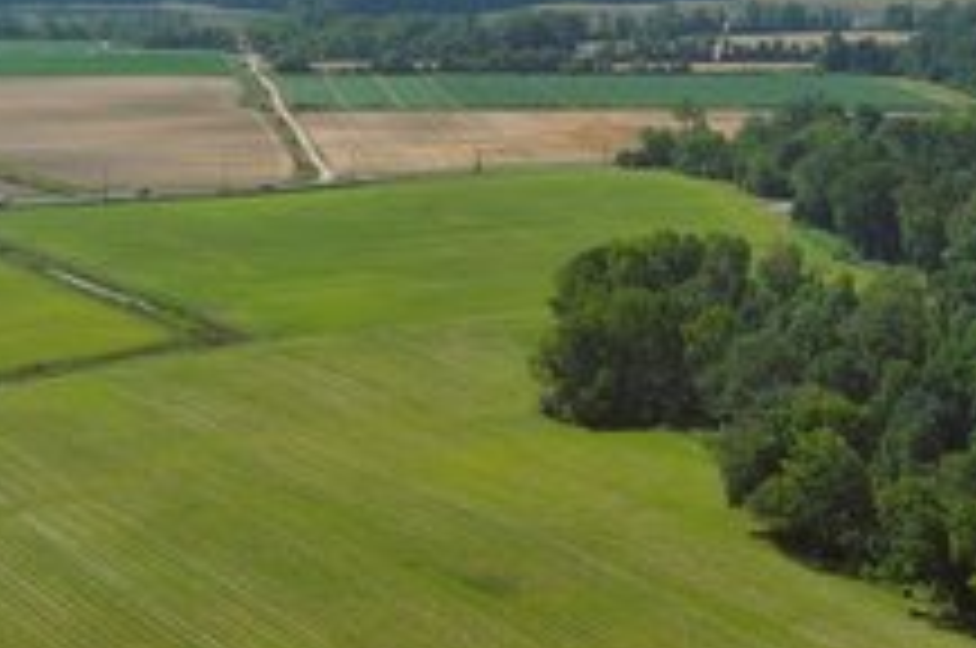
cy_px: 560
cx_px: 481
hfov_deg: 21.5
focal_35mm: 95
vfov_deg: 14.2
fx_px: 2572
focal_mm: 10.57
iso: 100
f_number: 2.8
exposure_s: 1/1600
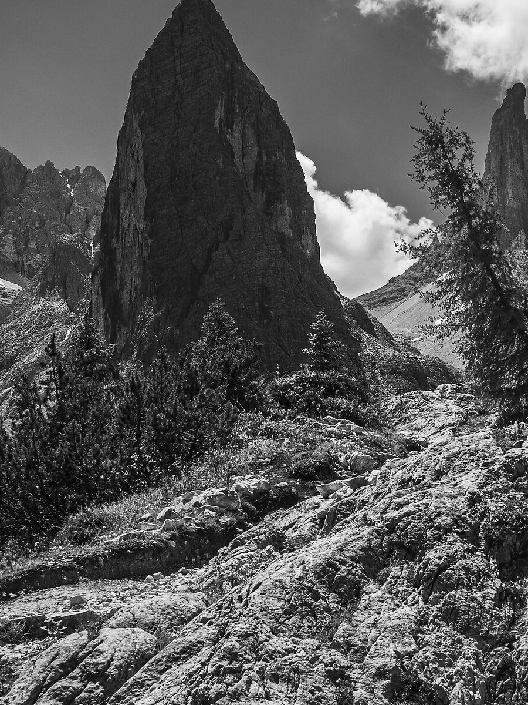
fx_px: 1220
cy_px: 437
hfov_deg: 24.3
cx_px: 352
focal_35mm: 60
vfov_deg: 32.0
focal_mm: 15
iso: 200
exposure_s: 1/800
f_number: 5
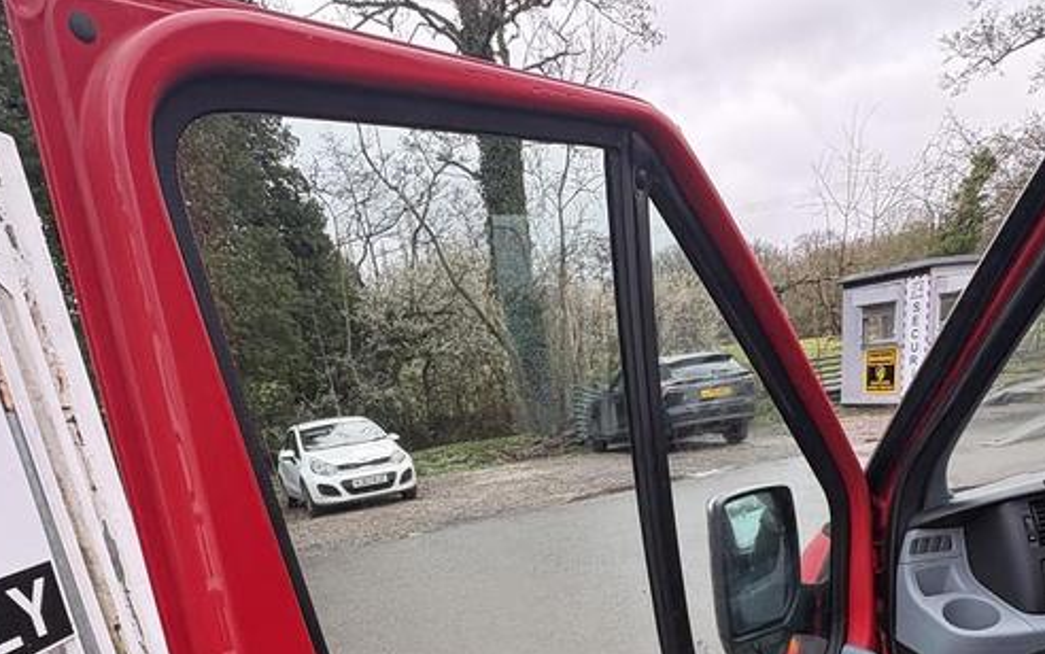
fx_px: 769
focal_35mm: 27
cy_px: 641
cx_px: 550
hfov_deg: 68.3
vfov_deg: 40.8
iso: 40
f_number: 2.2
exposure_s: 1/126
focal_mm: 2.22
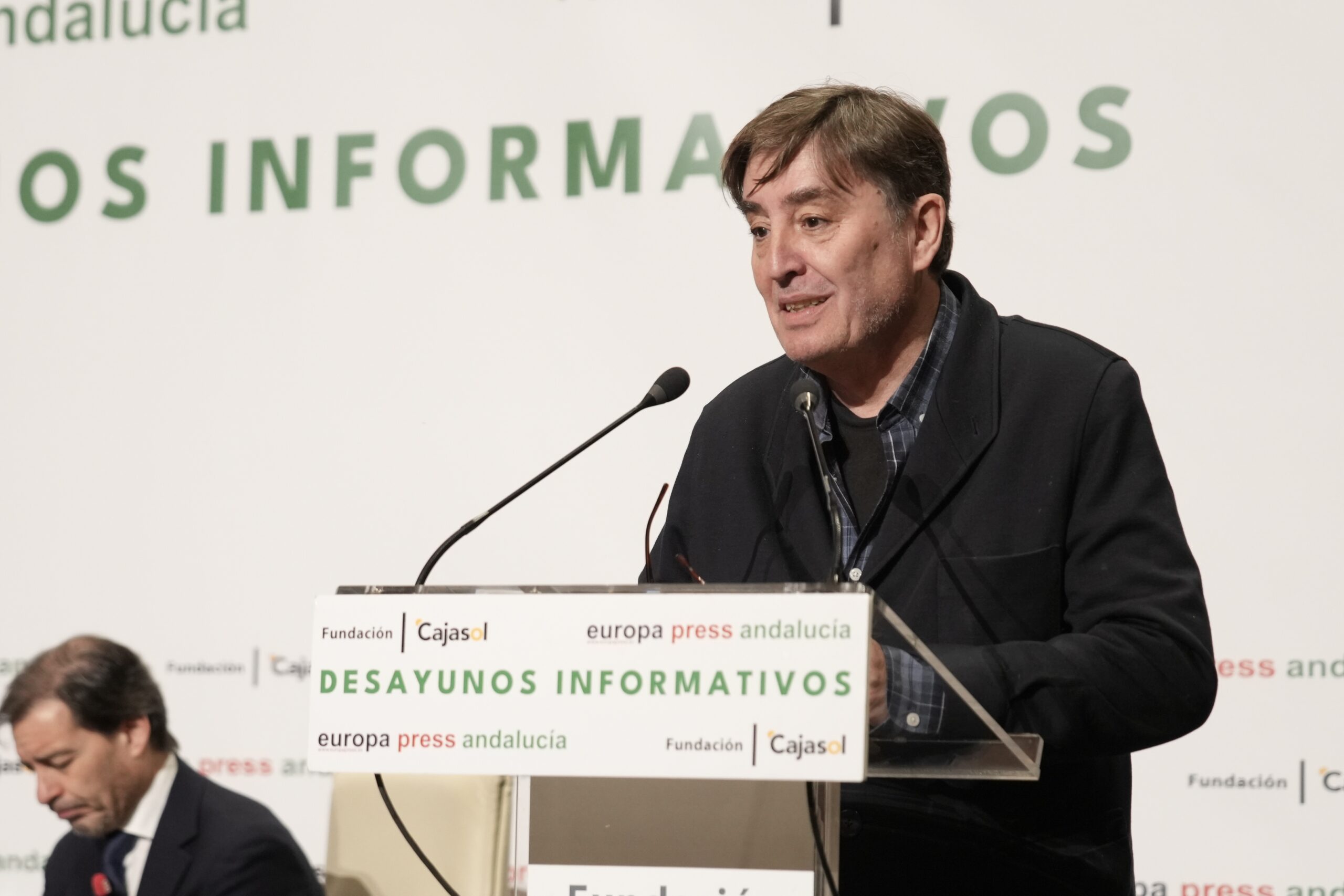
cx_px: 672
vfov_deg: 13.0
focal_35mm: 105
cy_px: 448
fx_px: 3919
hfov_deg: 19.5
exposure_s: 1/250
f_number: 2.8
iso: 1600
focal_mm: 70
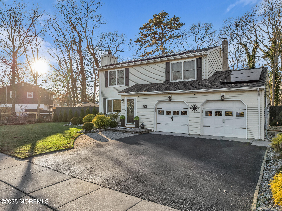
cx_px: 141
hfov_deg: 71.6
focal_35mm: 24
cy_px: 106
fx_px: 195
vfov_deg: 56.8
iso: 250
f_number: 2.8
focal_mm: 12.29
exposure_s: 1/1600
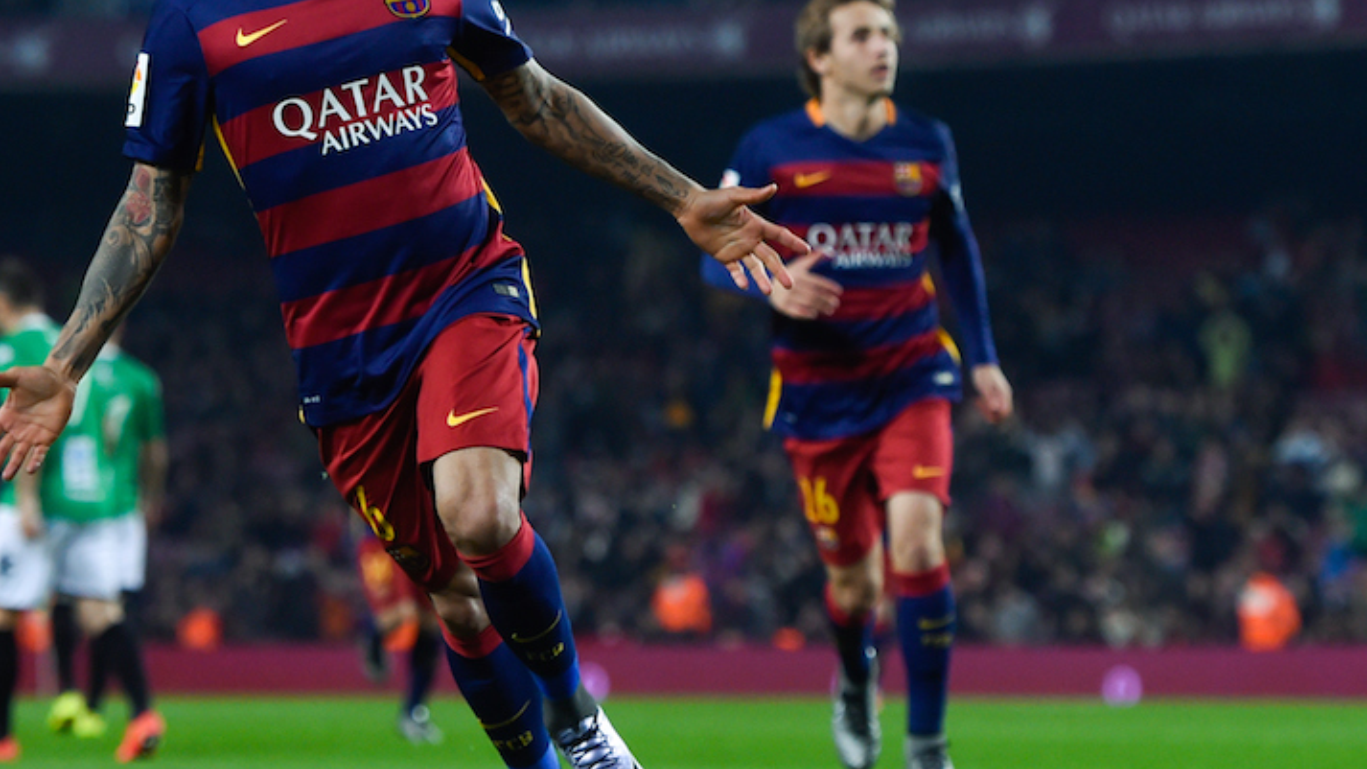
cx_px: 447
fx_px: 6923
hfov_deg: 11.3
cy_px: 345
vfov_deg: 6.4
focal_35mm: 191
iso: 2000
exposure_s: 1/1000
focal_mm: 130
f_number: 3.5
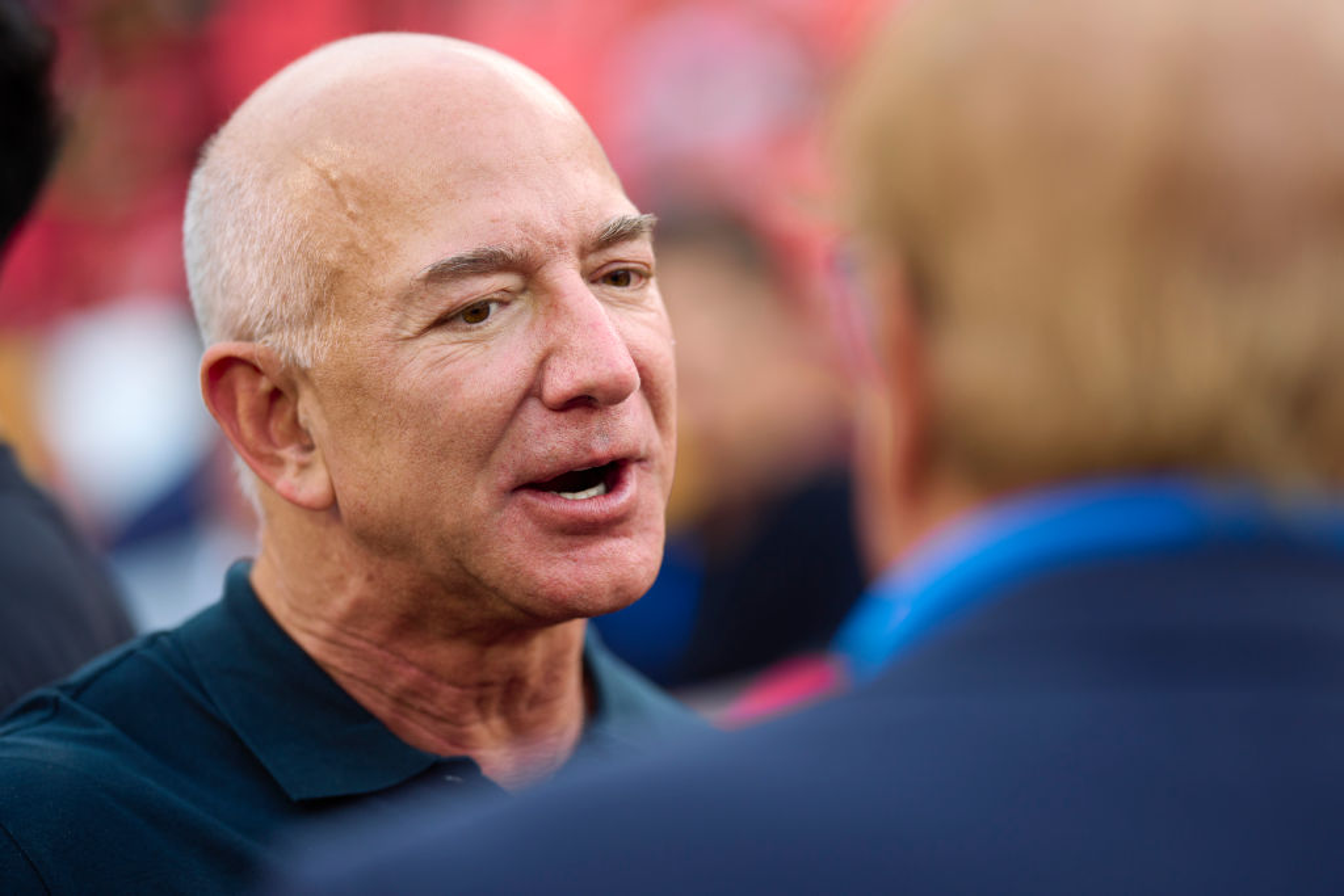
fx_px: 5040
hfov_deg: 15.2
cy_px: 448
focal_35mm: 135
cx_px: 672
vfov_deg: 10.2
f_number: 1.8
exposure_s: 1/1250
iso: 200
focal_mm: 135
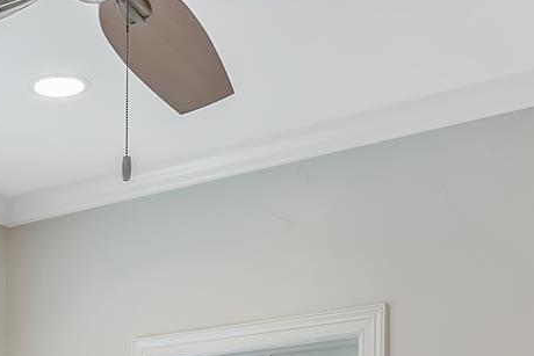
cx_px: -33
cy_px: 613
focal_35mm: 87
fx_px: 1291
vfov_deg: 14.2
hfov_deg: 22.3
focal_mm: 16
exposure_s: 1/13
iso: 800
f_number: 8
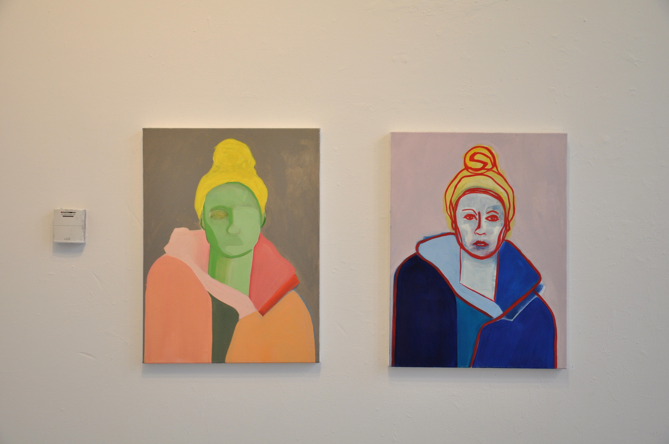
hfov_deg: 46.5
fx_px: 779
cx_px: 334
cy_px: 222
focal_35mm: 42
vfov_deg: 31.8
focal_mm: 28
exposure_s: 1/30
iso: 400
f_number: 5.6
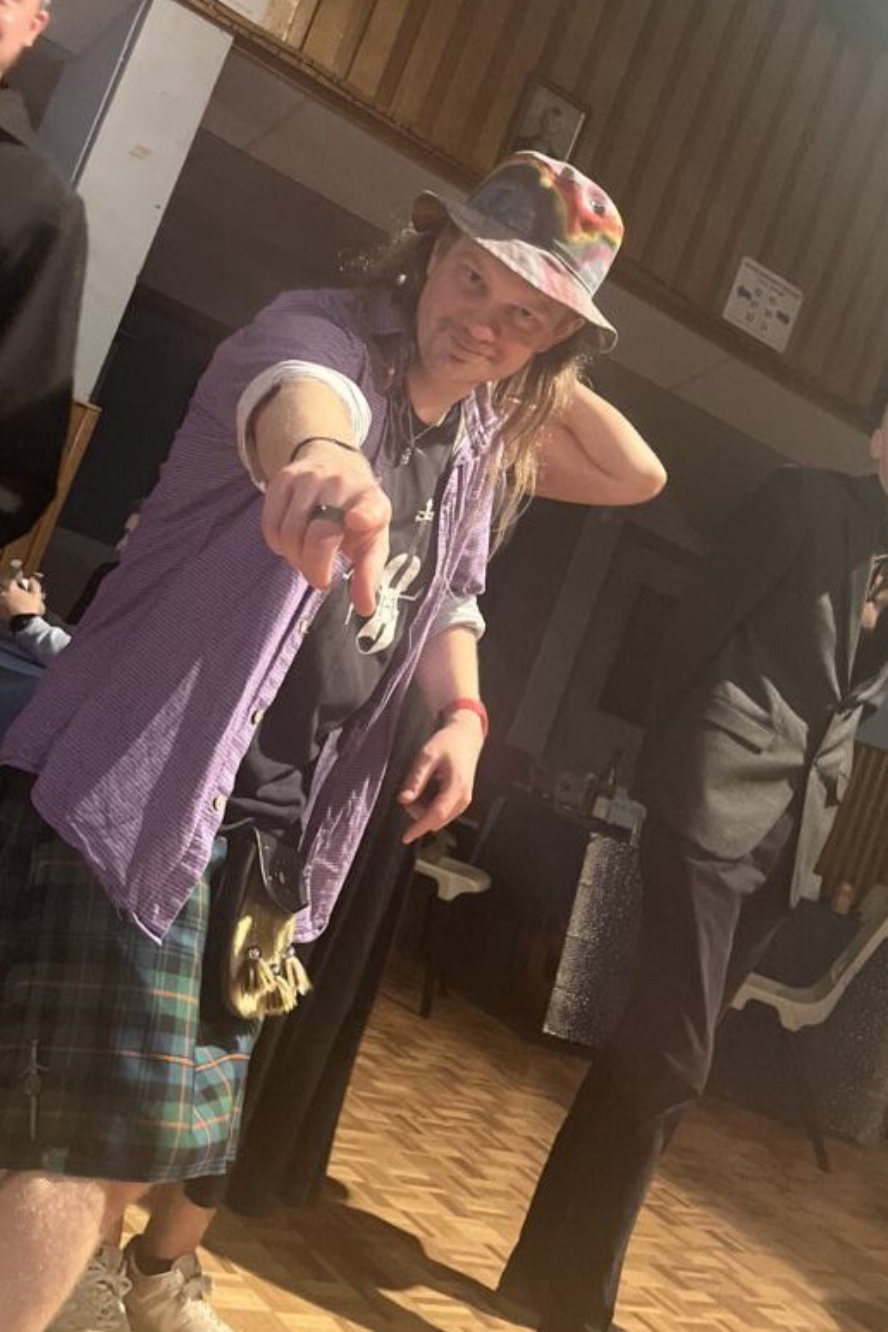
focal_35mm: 44
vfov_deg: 44.1
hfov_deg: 30.5
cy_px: 484
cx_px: 481
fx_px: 1628
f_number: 1.6
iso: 640
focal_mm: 5.1
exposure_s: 1/33
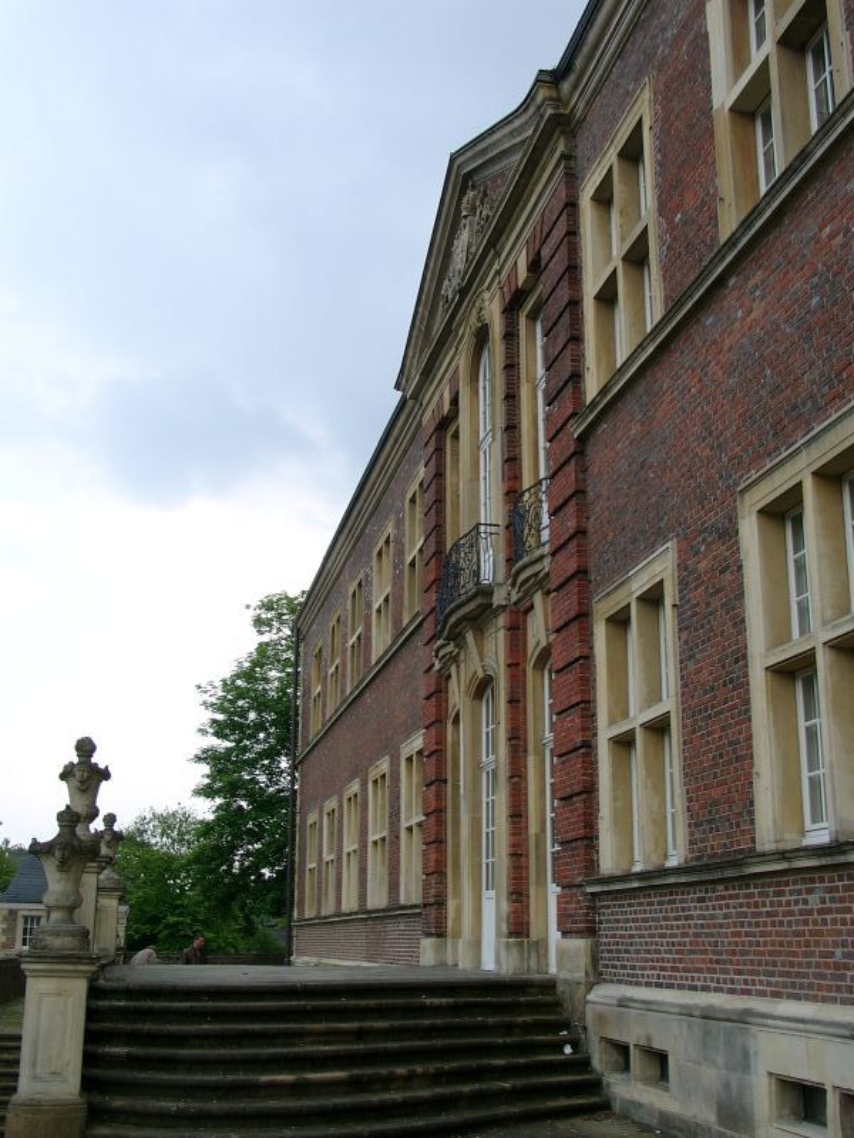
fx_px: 1316
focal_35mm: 40
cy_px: 569
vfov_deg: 46.8
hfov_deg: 36.0
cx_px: 427
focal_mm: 8.4
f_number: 4
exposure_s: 1/206
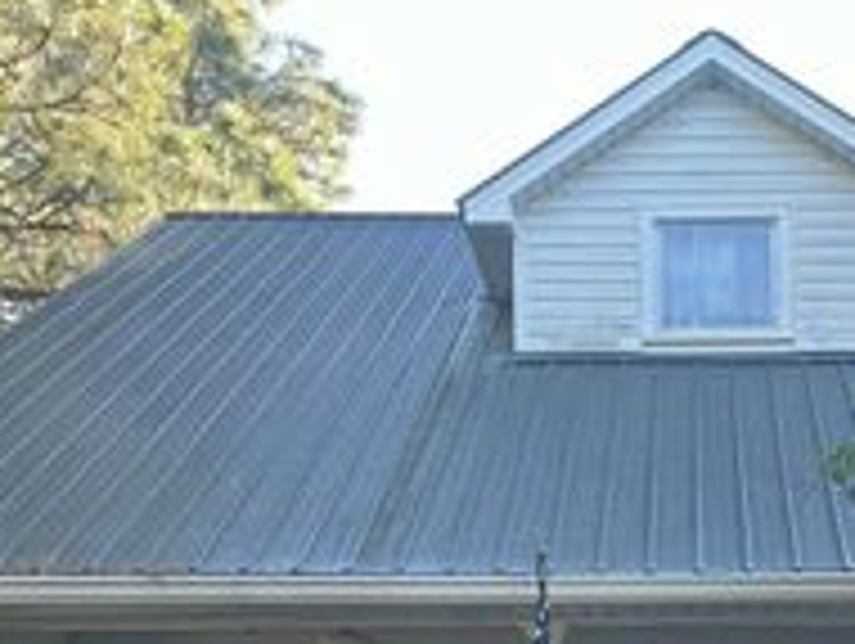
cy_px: 831
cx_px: 738
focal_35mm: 63
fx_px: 1558
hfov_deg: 29.6
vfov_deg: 21.2
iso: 80
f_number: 1.78
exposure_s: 1/147
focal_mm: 6.86
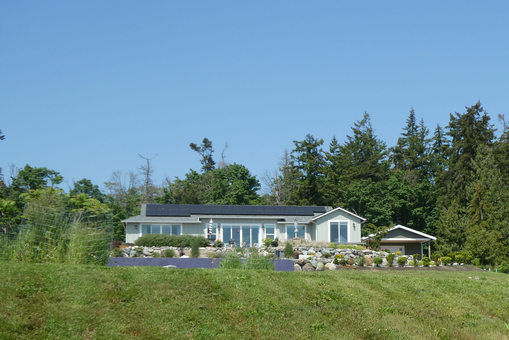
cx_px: 347
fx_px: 820
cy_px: 260
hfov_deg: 34.1
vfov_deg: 23.1
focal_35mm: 58
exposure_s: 1/640
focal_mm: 7.2
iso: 80
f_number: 3.8
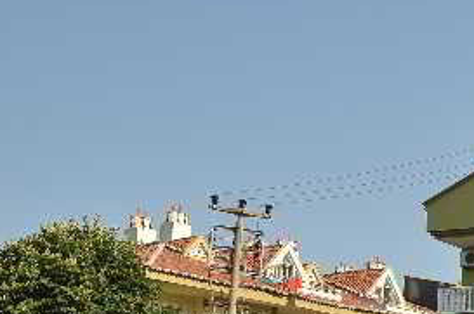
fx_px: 1157
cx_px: 663
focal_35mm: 88
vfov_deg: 15.2
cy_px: 299
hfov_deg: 20.5
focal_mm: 20
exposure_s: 1/250
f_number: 8
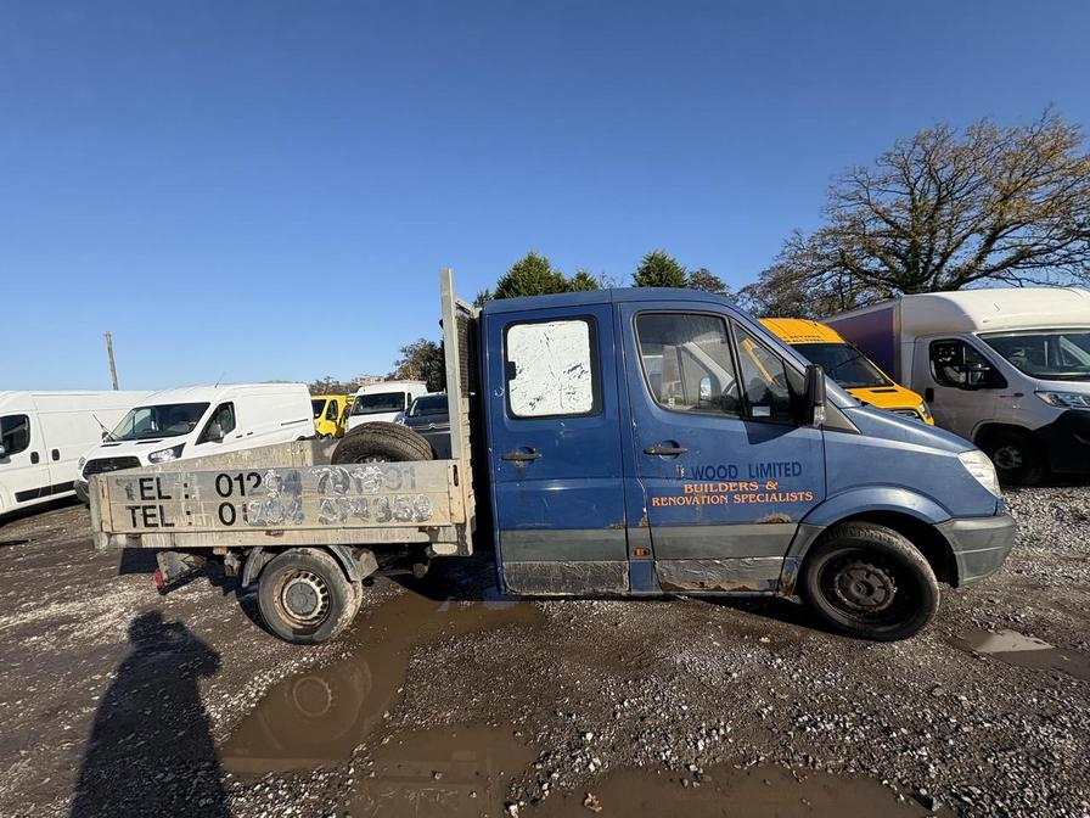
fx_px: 441
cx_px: 545
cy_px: 409
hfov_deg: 102.1
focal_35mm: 14
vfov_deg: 85.7
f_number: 2.2
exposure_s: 1/1449
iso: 50
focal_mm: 2.22
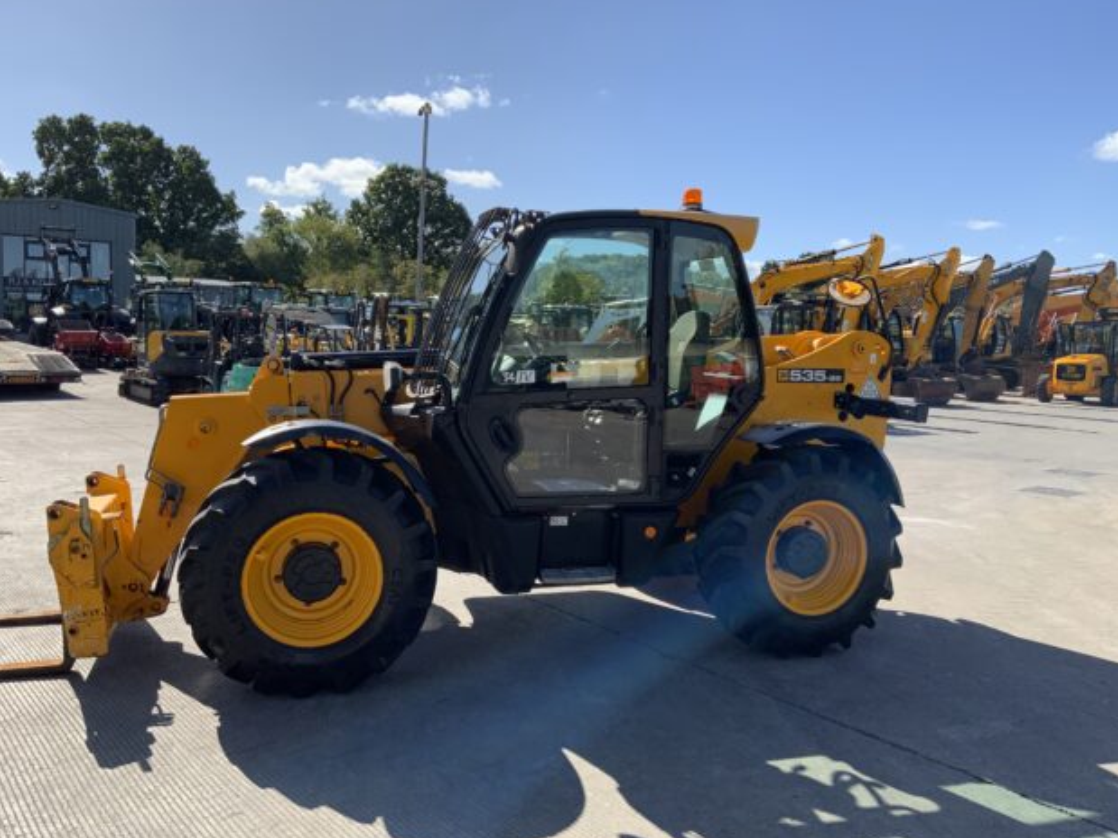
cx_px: 547
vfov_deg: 46.8
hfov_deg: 60.0
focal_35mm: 30
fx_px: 969
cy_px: 412
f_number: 1.8
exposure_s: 1/1848
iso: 16
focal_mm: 3
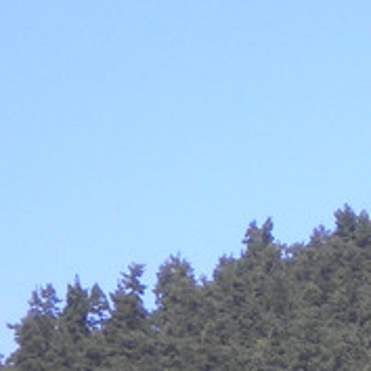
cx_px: 433
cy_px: 482
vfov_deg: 3.1
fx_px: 6790
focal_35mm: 560
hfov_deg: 3.1
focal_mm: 18.9
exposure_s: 1/230
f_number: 5.9
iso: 80
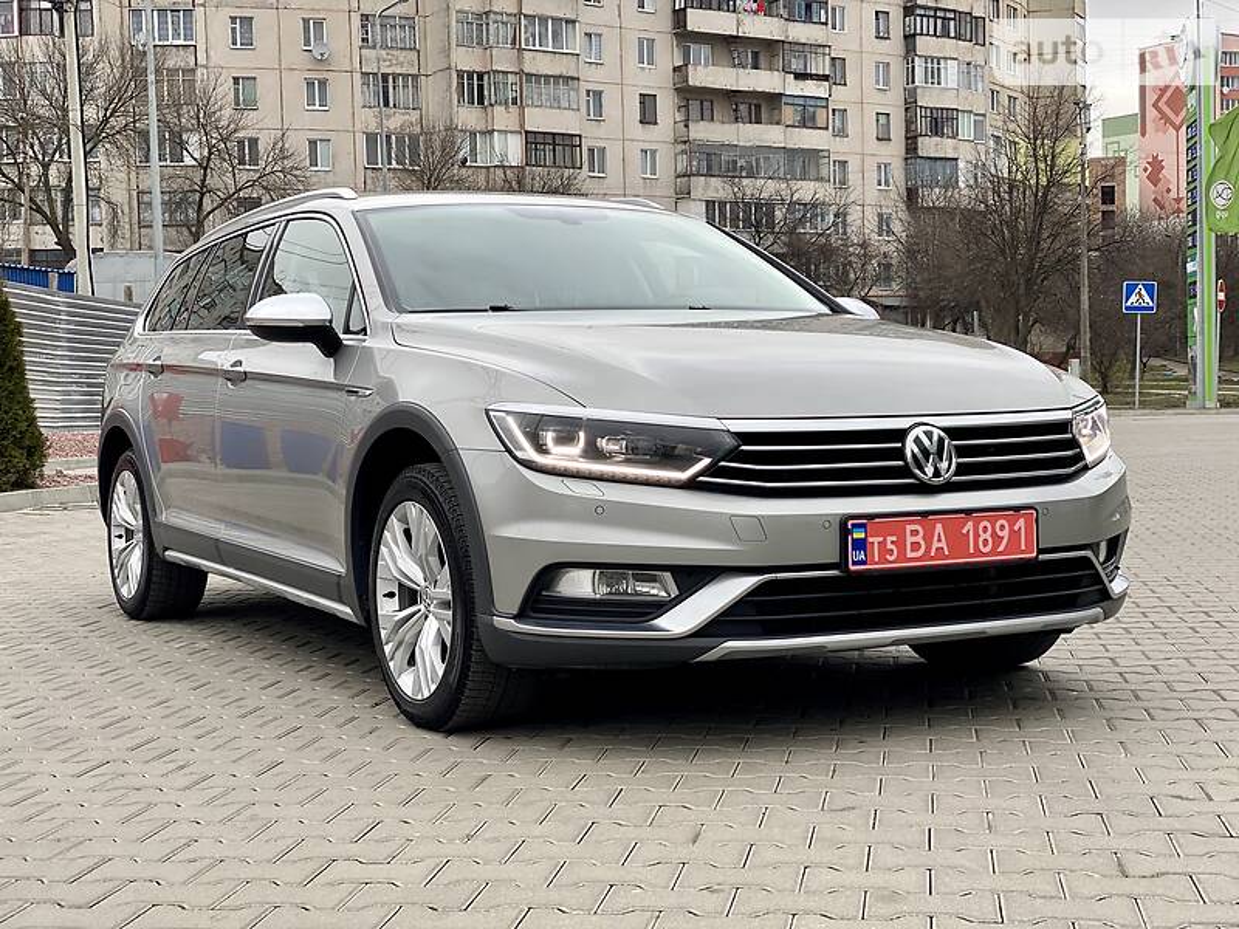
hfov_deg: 36.8
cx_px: 620
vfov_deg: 28.0
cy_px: 464
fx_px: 1861
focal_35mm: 52
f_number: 2
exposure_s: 1/122
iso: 20
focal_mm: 6
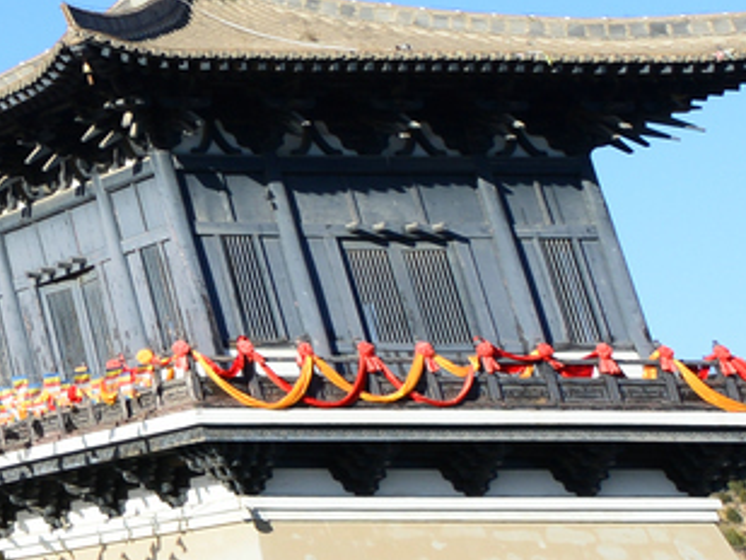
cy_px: -412
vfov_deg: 11.5
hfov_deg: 10.7
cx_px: -1521
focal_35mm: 121
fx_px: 2609
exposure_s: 1/250
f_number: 9
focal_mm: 19
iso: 200
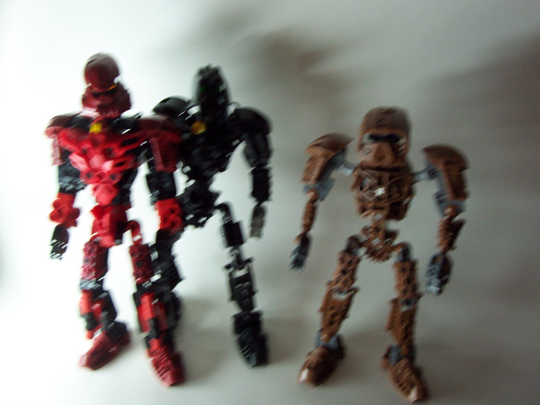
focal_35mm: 37
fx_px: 577
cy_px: 202
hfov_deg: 50.1
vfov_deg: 38.7
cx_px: 270
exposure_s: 1/30
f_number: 2.8
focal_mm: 5.6
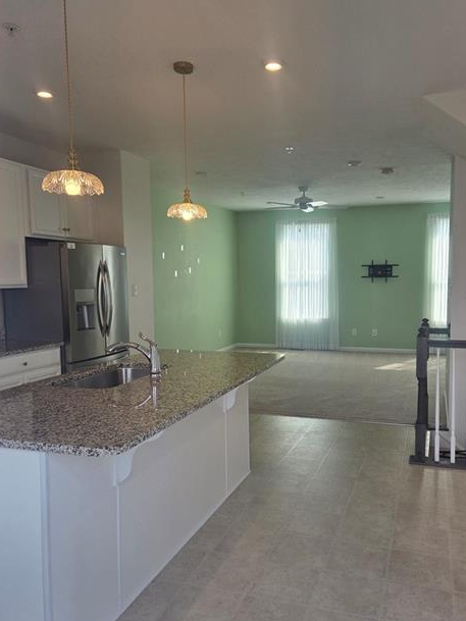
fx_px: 520
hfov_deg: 48.1
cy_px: 325
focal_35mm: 29
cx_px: 264
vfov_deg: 61.6
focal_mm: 5.4
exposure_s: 1/583
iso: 80
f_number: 1.8
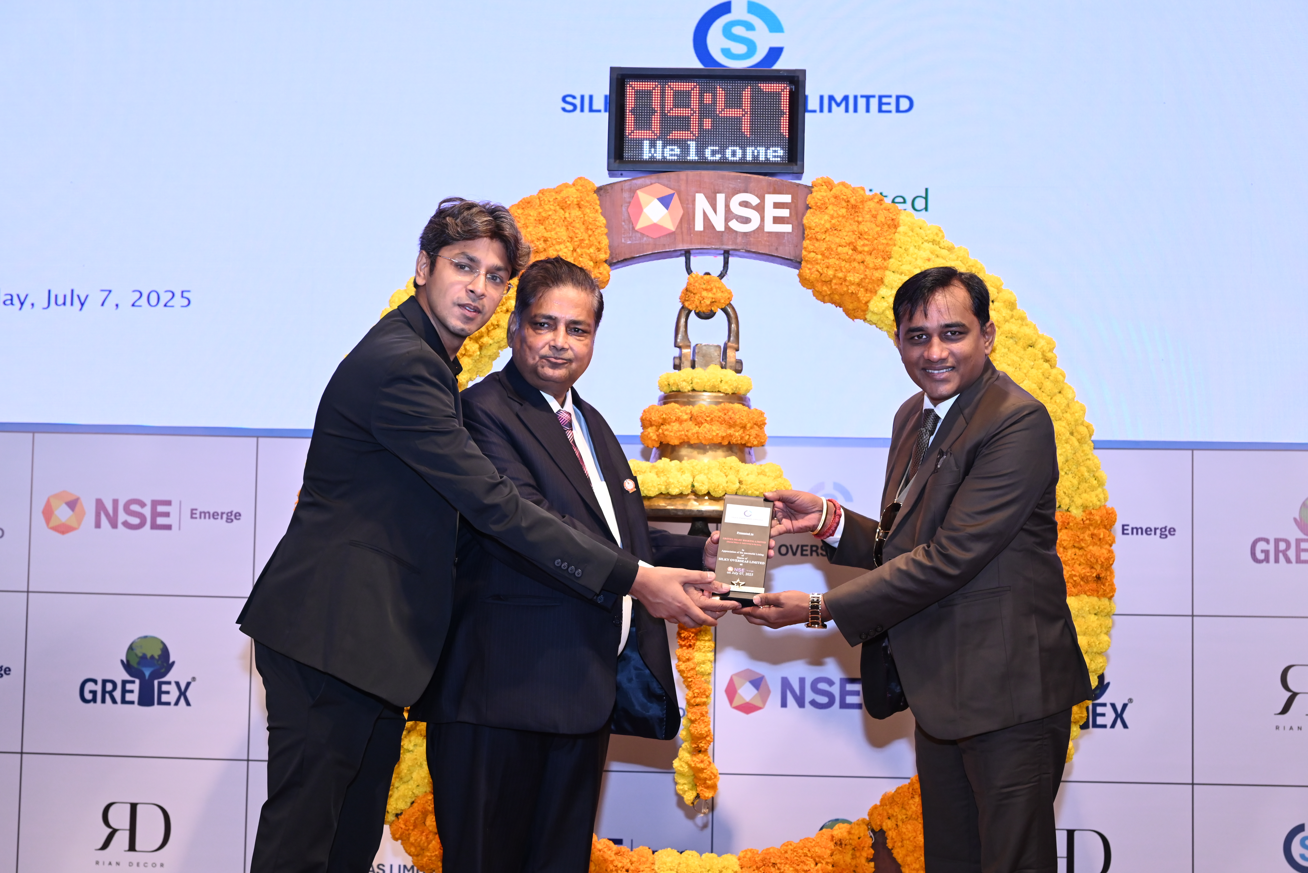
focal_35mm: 49
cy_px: 436
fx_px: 1781
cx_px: 654
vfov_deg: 27.5
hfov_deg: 40.3
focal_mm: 49
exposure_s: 1/125
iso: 1600
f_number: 5
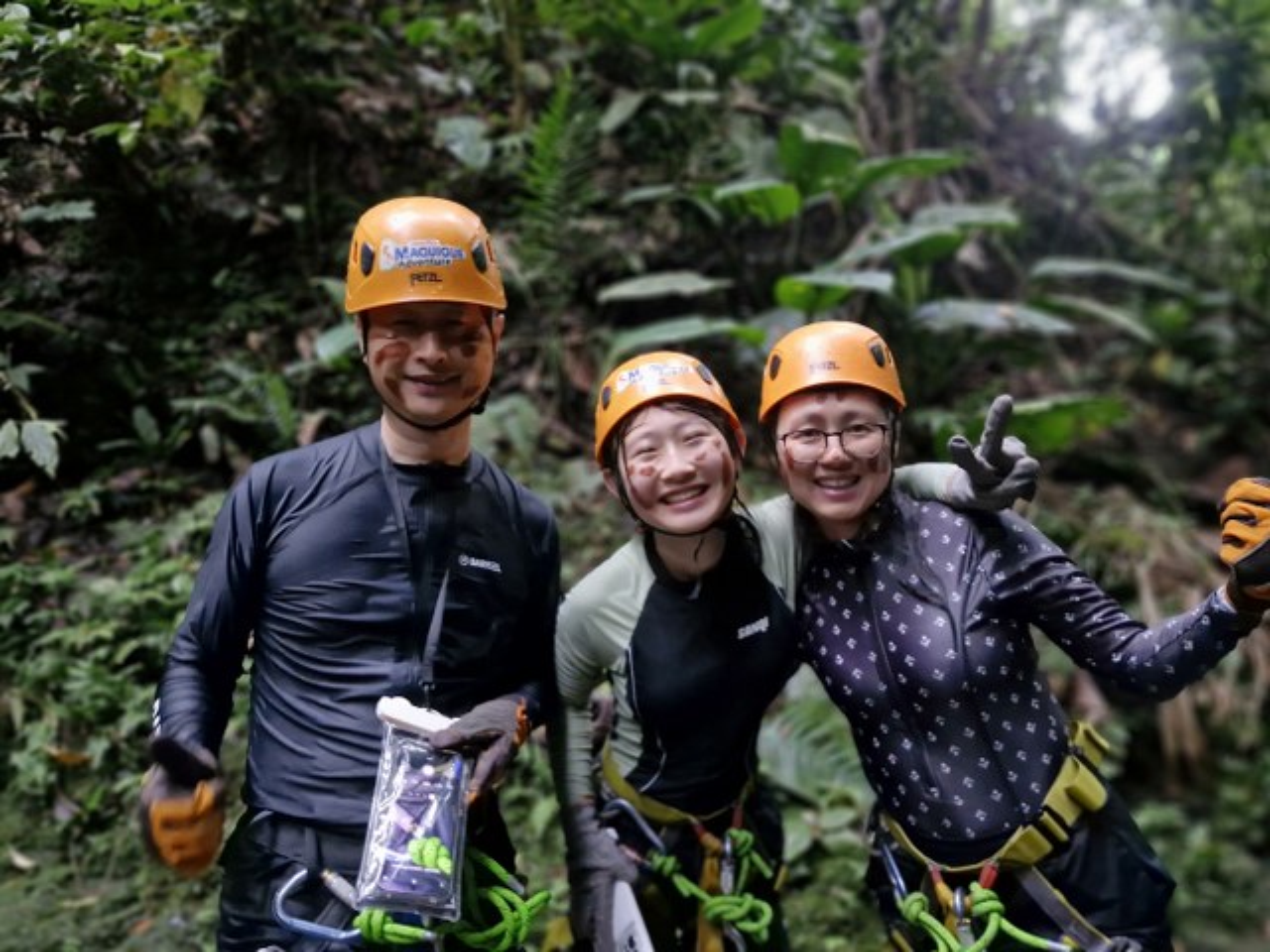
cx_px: 635
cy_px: 476
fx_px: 844
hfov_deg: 73.9
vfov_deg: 58.9
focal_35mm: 23
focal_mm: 5.54
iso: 500
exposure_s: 1/120
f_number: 1.8
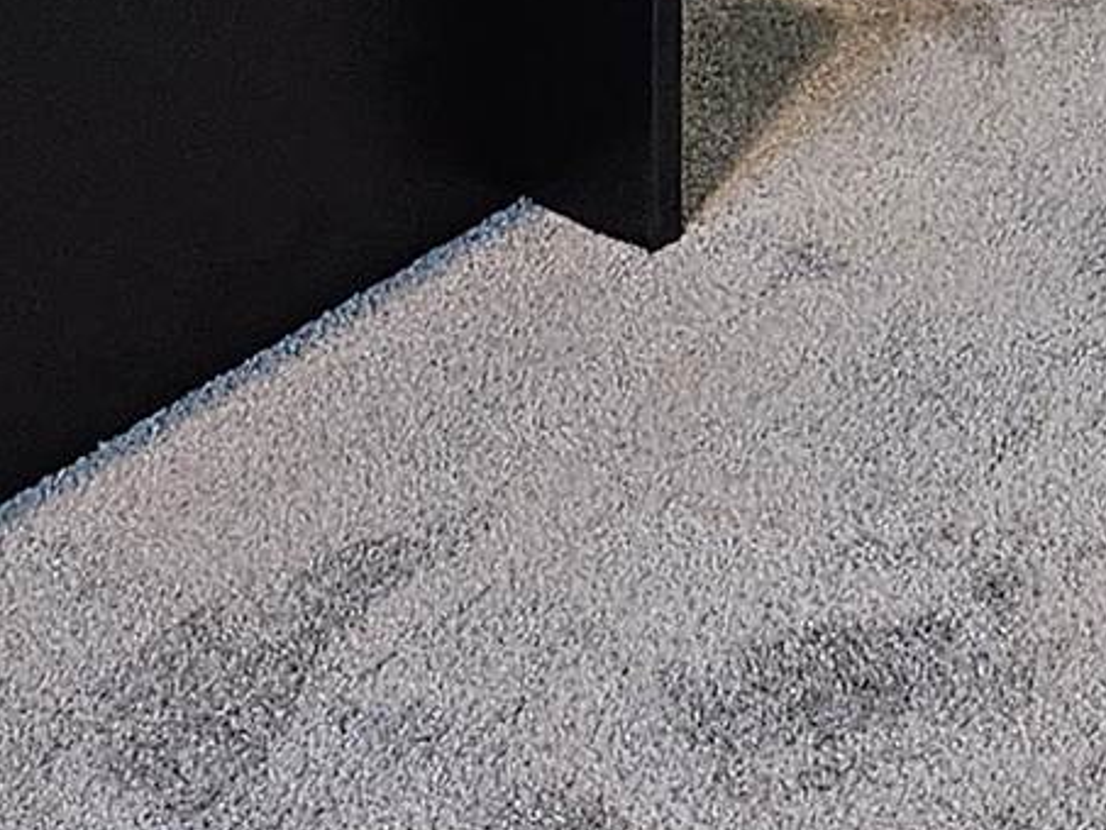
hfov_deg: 12.3
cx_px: 1365
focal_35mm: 156
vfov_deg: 8.1
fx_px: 4986
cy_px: -1716
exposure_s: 1/120
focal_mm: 5.4
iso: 640
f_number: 1.8
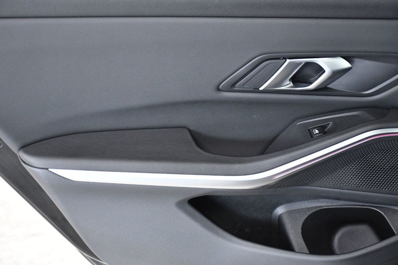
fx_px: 862
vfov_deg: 17.5
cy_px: 132
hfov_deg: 26.0
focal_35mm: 78
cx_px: 199
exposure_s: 1/125
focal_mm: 52
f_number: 5.6
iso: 2500
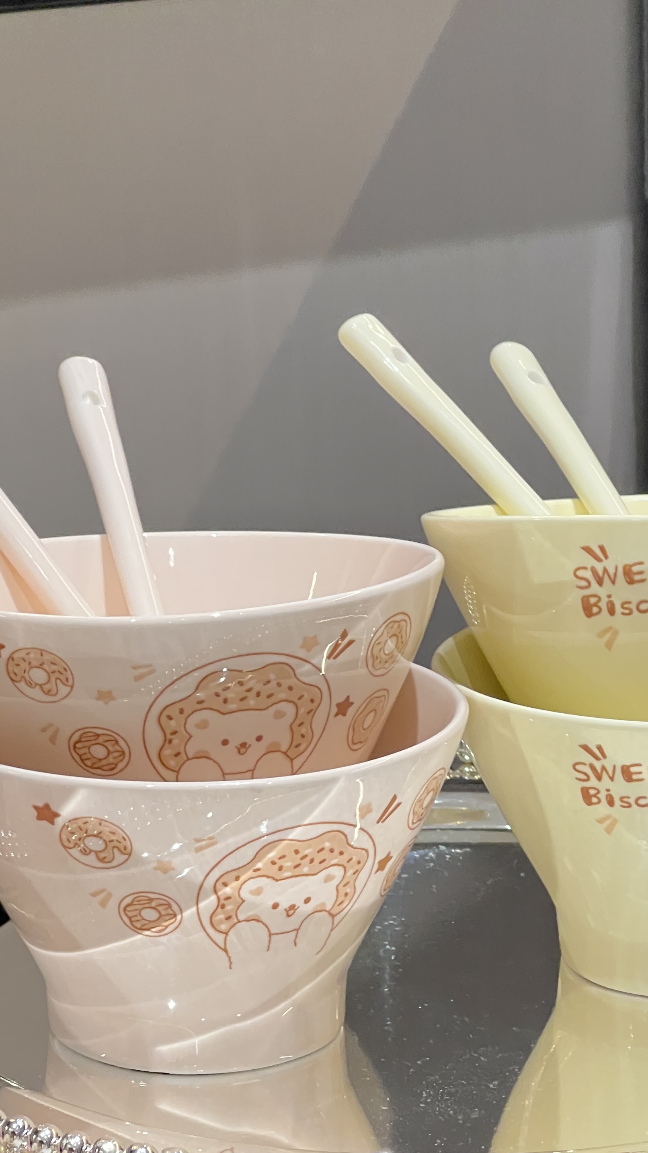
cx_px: 443
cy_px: 710
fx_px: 3391
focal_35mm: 111
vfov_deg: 19.3
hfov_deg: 10.9
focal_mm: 9
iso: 500
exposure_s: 1/50
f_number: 2.8
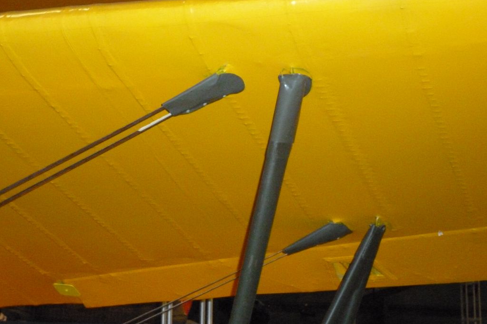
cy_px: 181
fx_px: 1001
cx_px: 244
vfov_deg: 18.4
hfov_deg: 27.3
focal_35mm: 74
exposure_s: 1/20
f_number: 4.7
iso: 1000
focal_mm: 12.7
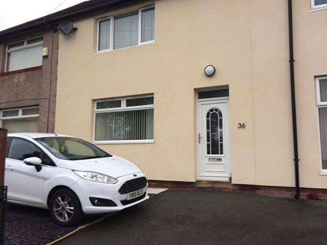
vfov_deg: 48.2
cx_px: 164
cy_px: 122
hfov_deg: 61.7
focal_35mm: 29
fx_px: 274
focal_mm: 4.15
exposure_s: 1/50
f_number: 2.2
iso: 32
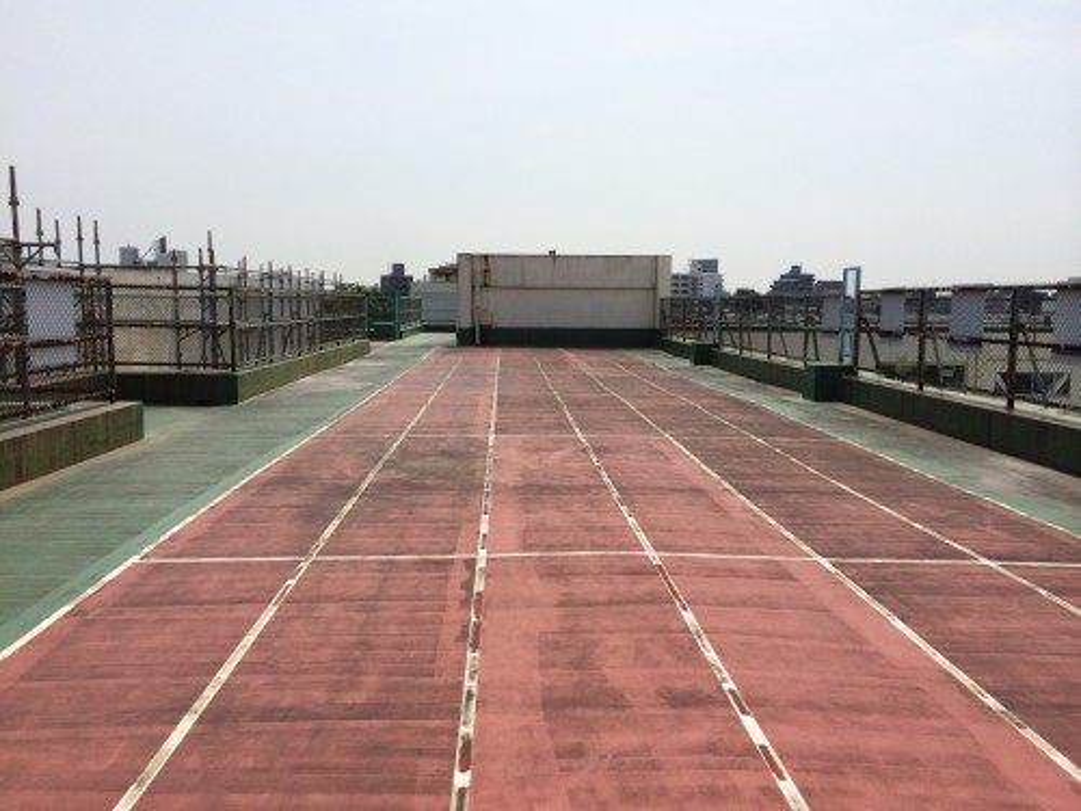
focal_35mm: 30
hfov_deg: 60.0
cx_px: 540
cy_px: 406
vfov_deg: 46.8
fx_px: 937
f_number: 2.2
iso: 40
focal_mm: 4.12
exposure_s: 1/4566
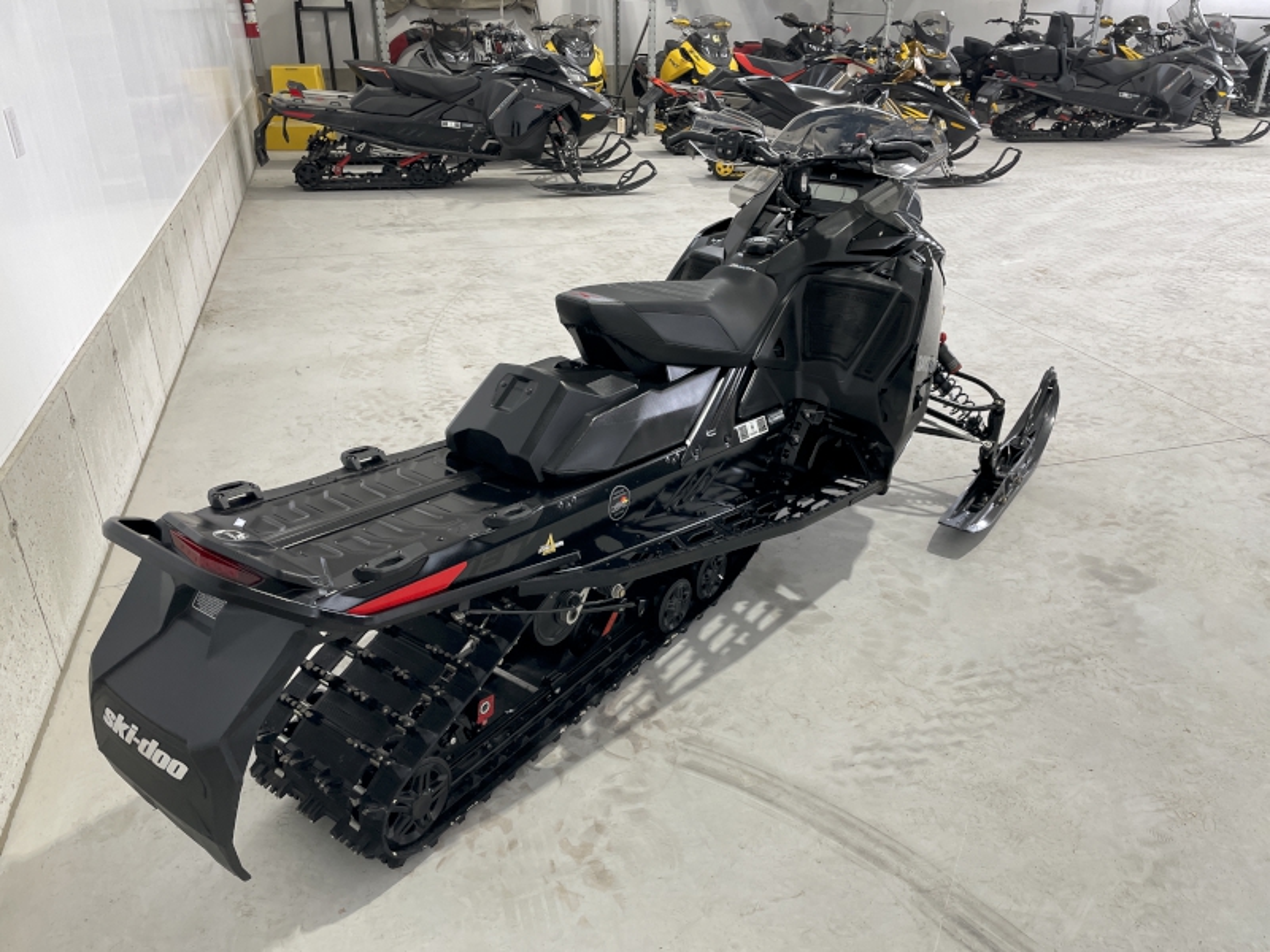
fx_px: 954
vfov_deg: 53.1
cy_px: 476
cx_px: 635
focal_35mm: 26
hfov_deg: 67.3
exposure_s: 1/121
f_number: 1.6
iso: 80
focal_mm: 4.2
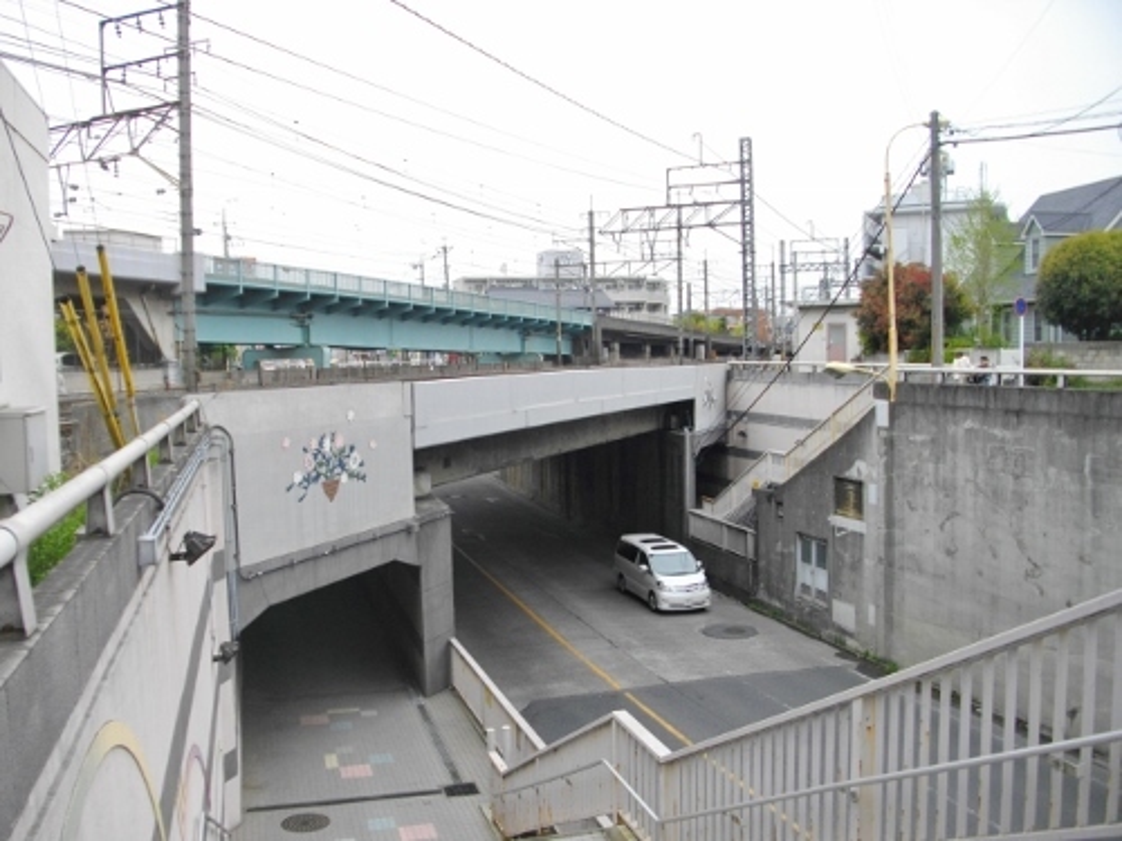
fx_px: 1037
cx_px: 561
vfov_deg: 44.2
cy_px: 420
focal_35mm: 32
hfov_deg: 56.8
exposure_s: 1/400
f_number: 2.9
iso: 100
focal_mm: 5.7
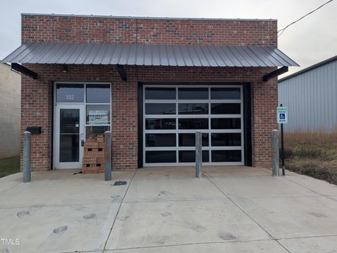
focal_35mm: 24
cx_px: 168
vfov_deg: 56.9
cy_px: 126
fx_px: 234
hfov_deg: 71.5
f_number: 1.85
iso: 43
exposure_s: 1/1550
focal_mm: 6.81
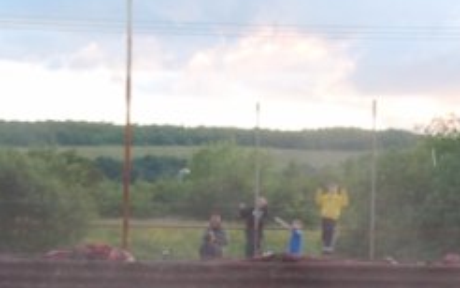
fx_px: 1693
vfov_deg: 9.6
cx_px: 327
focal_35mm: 135
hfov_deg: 15.4
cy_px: 359
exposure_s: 1/160
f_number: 4.5
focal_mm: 34
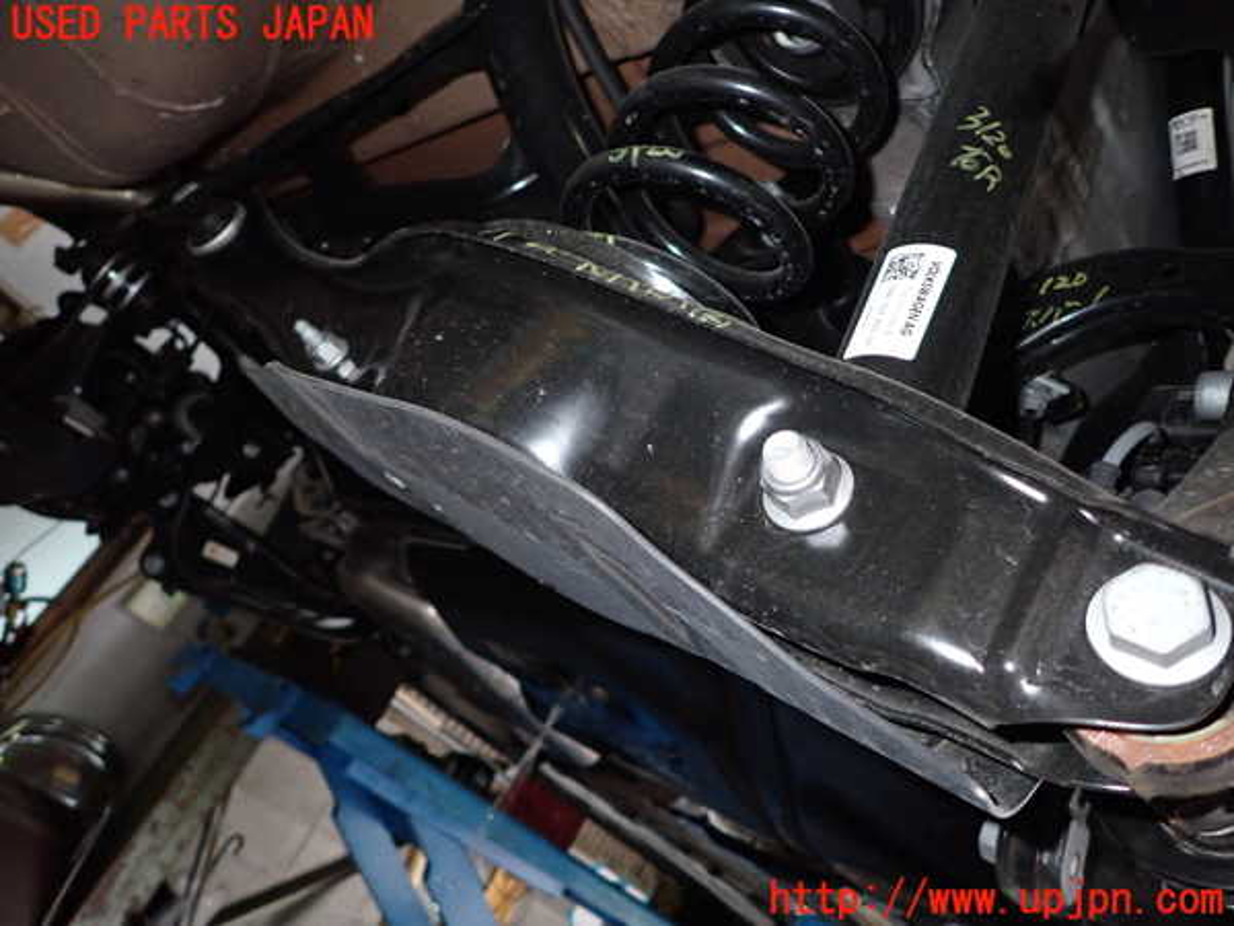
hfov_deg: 69.4
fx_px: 891
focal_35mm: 25
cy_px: 463
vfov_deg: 54.9
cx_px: 617
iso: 500
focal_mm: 4.5
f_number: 5.6
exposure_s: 1/30
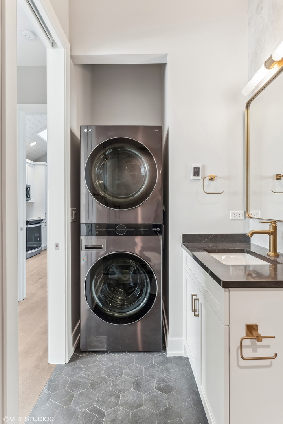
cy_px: 212
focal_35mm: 19
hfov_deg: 64.6
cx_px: 142
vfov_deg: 86.9
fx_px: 224
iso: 320
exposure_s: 1/15
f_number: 7.1
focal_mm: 19
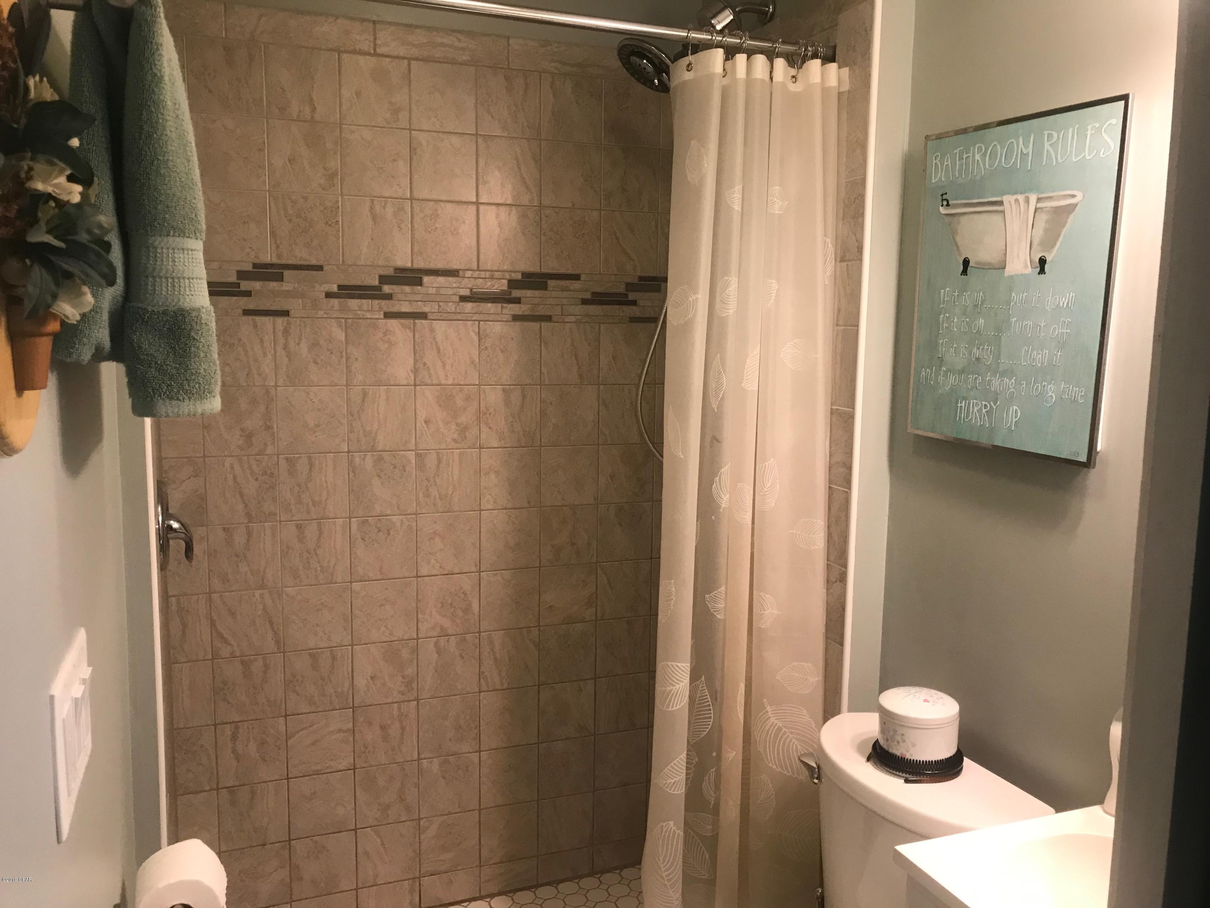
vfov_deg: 49.7
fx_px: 979
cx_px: 605
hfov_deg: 63.4
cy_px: 454
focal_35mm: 28
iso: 40
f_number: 1.8
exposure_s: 1/24
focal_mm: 3.99
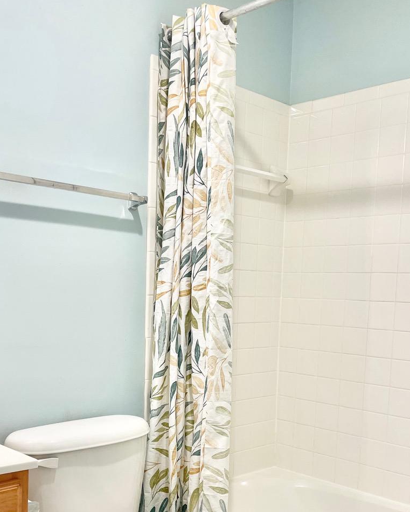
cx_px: 193
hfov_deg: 36.5
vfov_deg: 43.9
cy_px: 358
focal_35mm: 41
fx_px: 622
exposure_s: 1/120
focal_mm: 4.2
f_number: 1.6
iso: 100
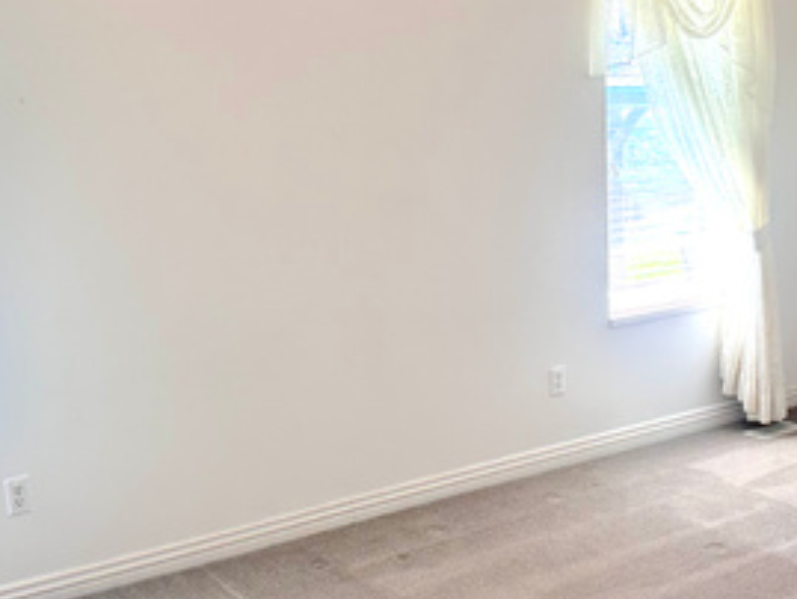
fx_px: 1313
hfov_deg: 32.8
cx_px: 640
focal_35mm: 57
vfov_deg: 25.6
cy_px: 237
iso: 80
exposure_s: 1/151
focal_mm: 6.86
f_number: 1.78
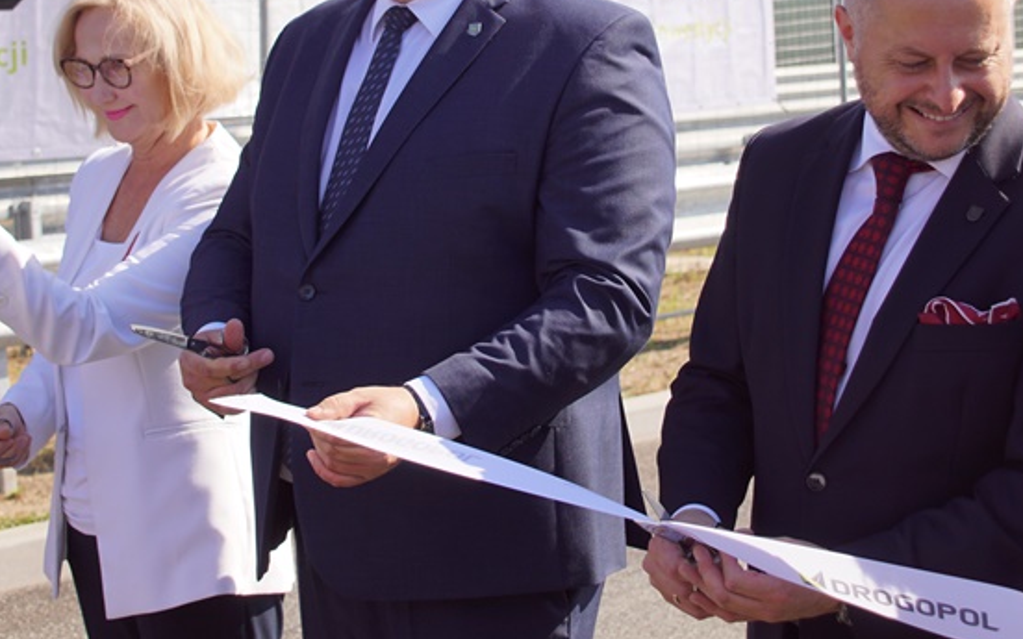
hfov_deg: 21.4
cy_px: 116
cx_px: 539
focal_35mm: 97
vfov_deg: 13.4
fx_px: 2702
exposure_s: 1/400
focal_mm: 35
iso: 100
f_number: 4.5
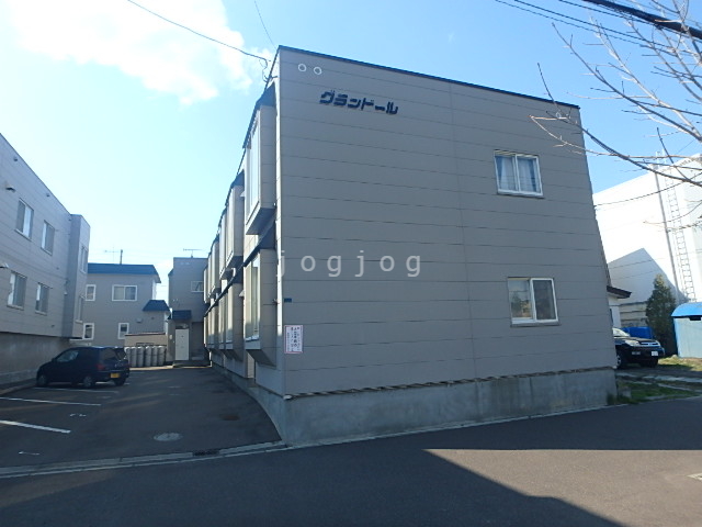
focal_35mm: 21
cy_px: 264
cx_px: 351
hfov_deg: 79.0
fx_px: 426
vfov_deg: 63.4
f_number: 3.5
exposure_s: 1/640
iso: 125
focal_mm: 3.7
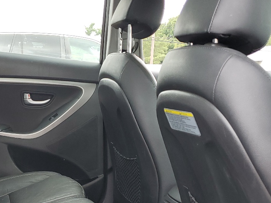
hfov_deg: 31.2
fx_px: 462
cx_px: 27
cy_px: 172
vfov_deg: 24.3
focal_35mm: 59
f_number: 1.5
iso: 62
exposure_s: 1/60.2
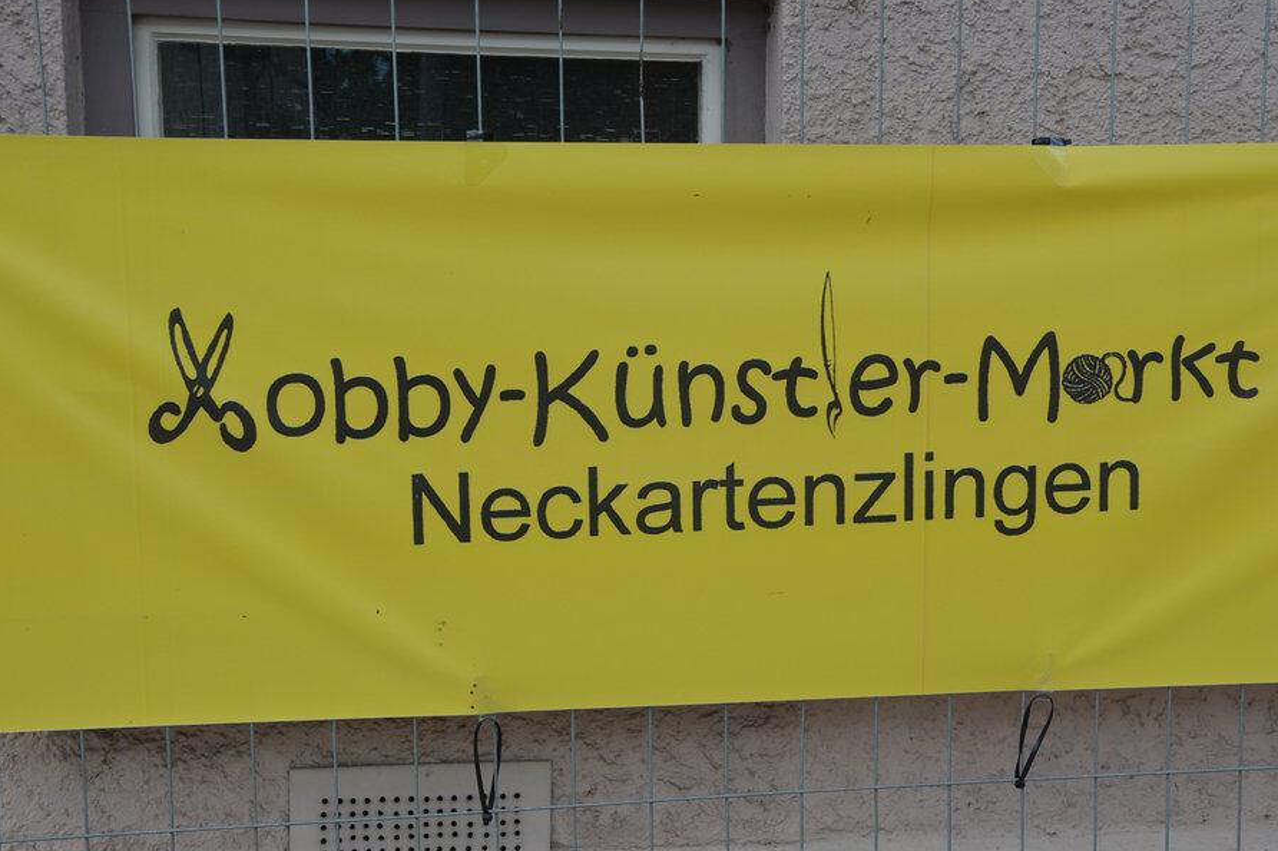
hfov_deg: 41.9
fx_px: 1668
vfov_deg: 28.6
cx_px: 691
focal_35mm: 47
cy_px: 456
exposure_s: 1/250
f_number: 8
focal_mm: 28
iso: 160
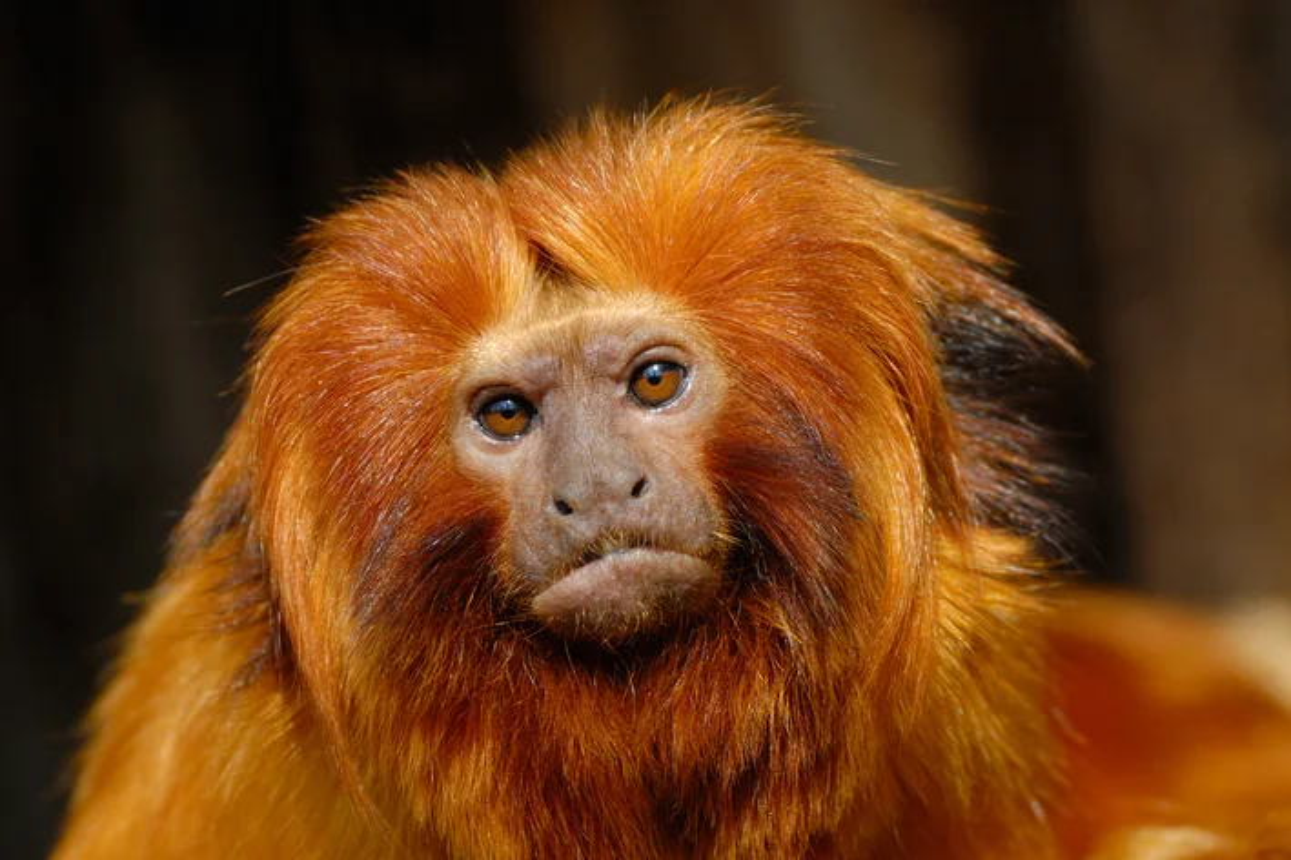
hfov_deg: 3.8
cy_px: 430
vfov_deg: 2.5
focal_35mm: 540
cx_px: 646
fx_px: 19355
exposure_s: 1/320
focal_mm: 360
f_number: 6.3
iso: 200
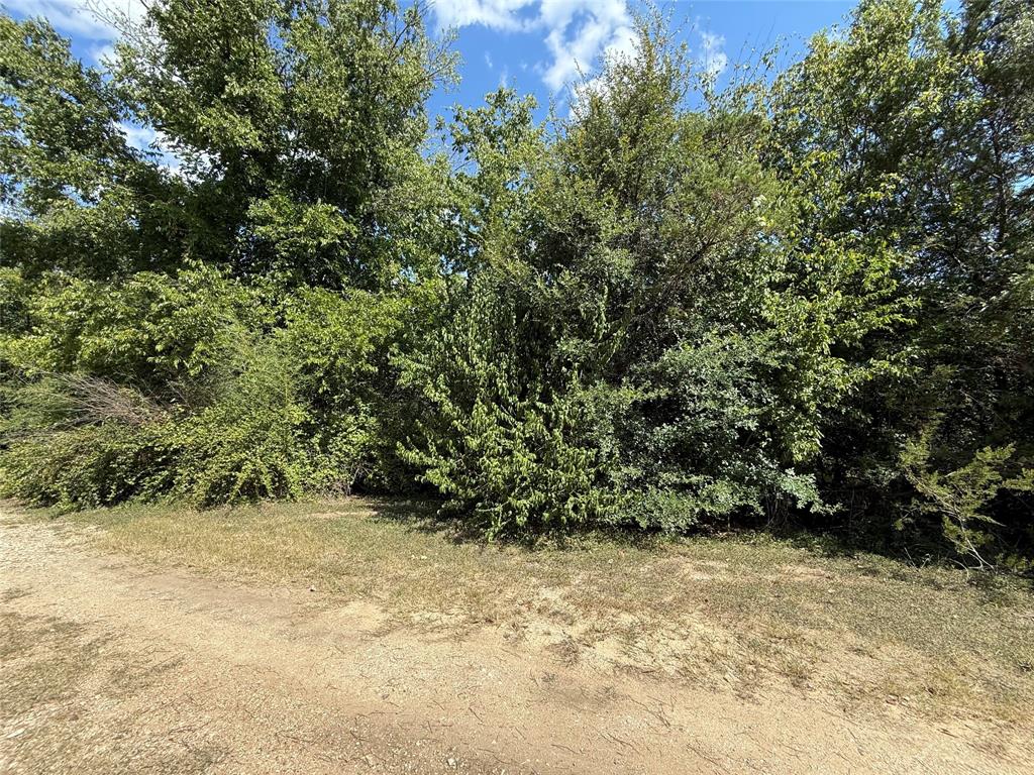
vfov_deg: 85.7
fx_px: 418
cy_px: 388
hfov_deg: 102.1
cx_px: 517
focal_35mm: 14
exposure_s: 1/465
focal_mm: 2.22
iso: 50
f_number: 2.2
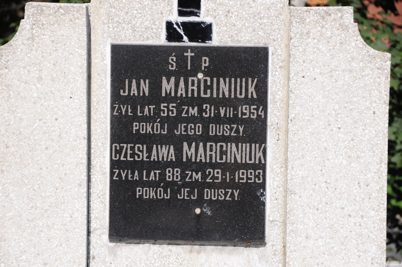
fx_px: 1589
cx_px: 201
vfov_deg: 9.6
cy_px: 134
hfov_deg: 14.4
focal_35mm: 142
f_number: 7.1
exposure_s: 1/1250
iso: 400
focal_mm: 95
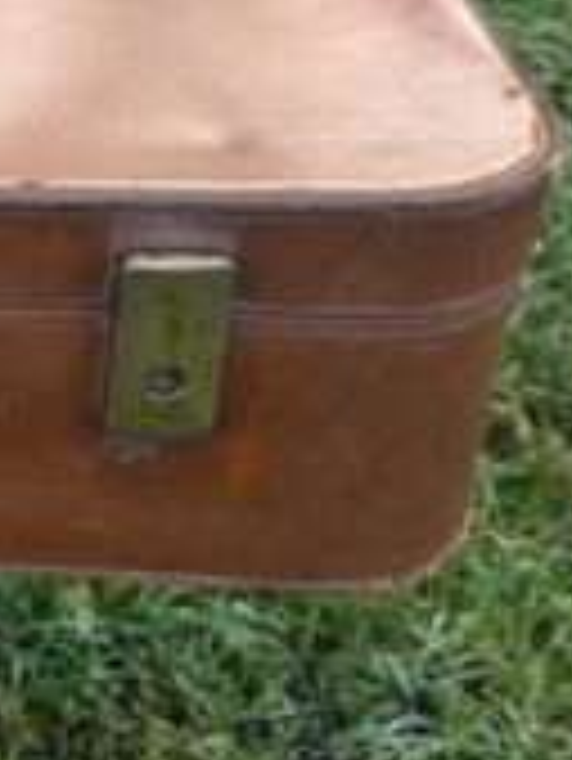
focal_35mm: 90
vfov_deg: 21.6
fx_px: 1980
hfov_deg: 14.6
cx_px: -417
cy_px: 211
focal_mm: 5.43
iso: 71
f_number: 1.89
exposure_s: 1/183
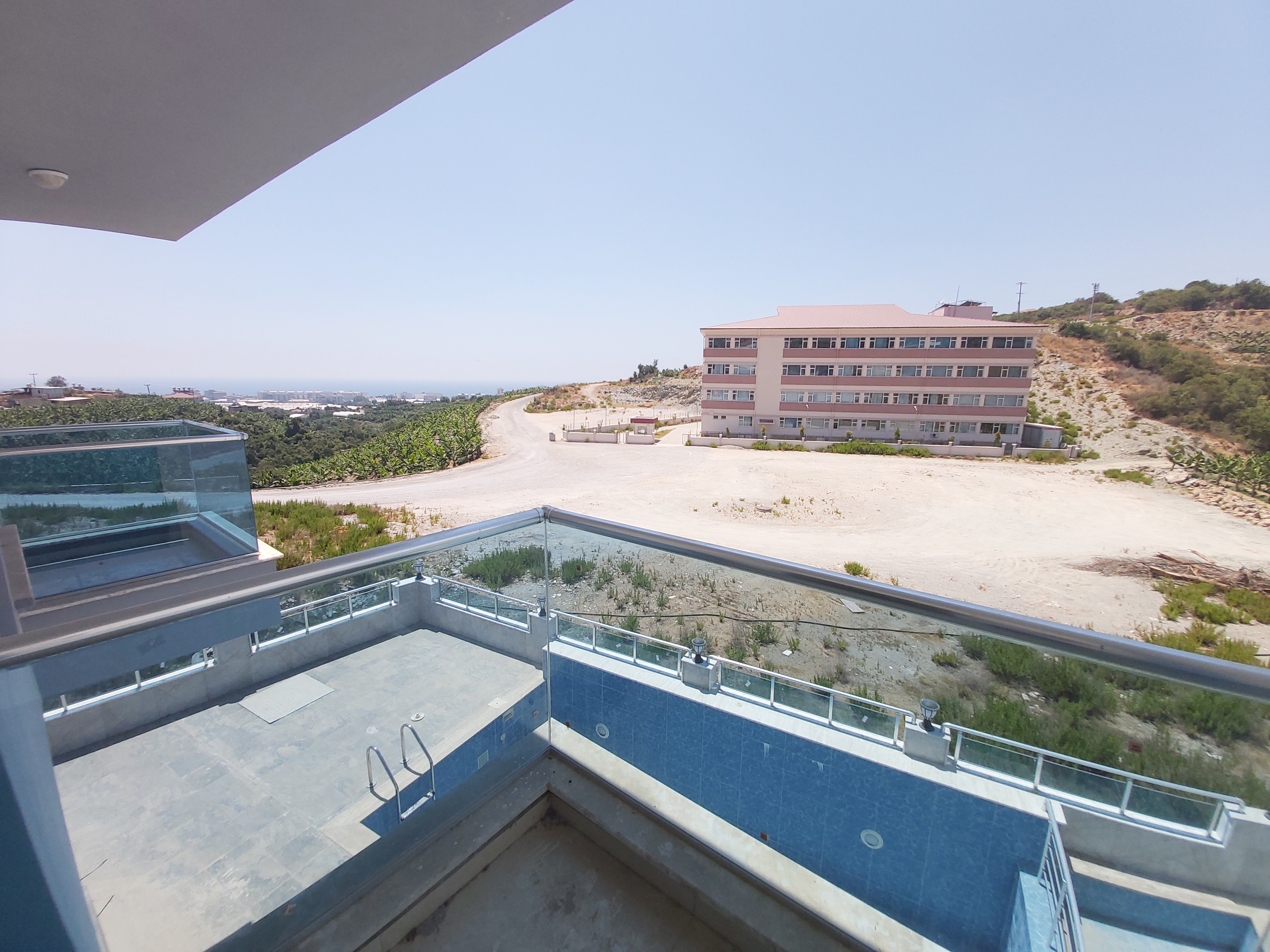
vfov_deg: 94.5
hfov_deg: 110.5
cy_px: 476
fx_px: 440
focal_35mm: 12
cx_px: 635
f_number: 2.2
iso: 40
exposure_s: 1/1274
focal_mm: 1.42
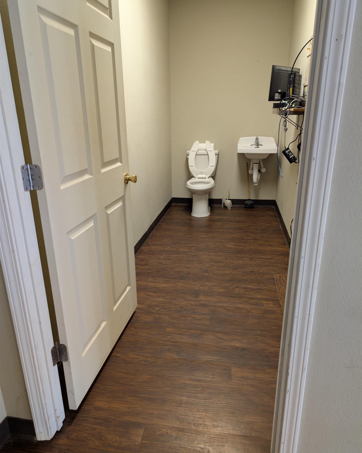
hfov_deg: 56.8
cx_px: 181
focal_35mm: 25
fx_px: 335
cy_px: 229
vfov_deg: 68.1
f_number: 1.68
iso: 346
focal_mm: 6.9
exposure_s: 1/120
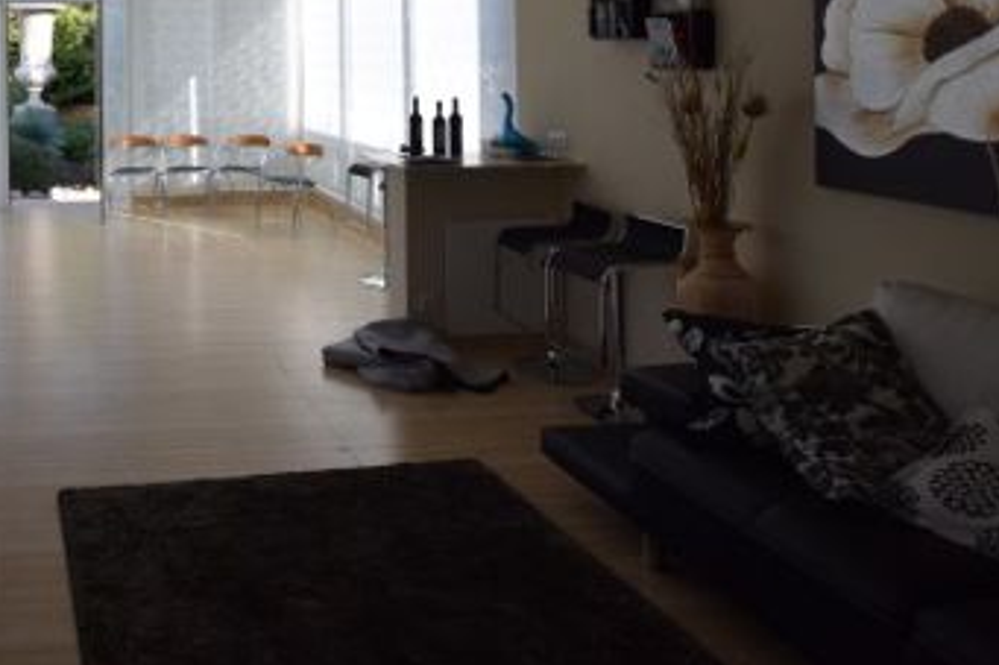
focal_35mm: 31
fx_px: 860
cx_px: 78
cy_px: 50
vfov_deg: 38.9
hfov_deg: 52.1
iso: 320
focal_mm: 10
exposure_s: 1/250
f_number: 8
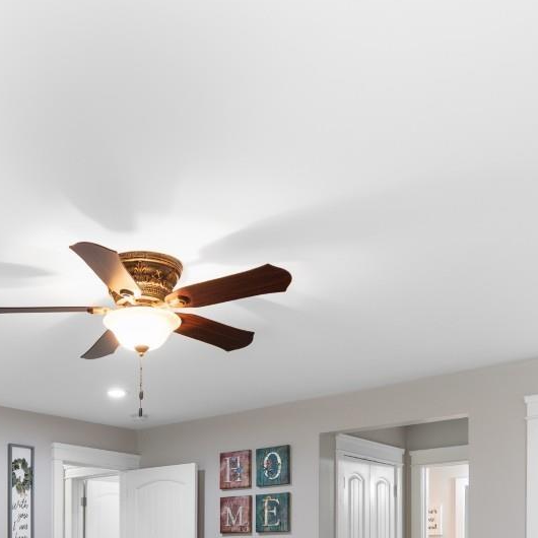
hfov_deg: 41.7
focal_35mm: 39
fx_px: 686
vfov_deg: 38.2
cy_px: 534
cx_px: 144
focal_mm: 10
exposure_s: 1/2
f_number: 4.5
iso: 100
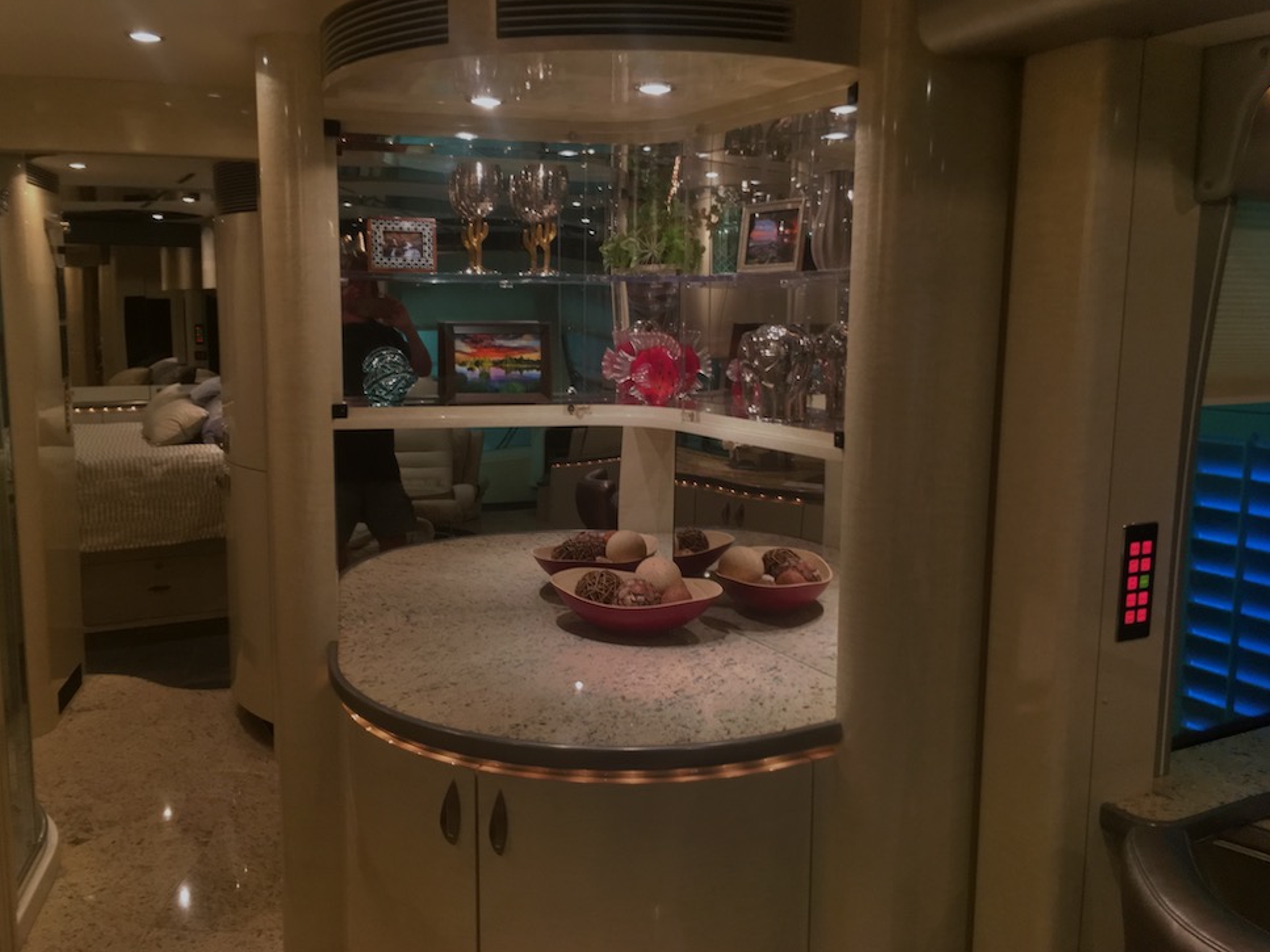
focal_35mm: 30
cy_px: 477
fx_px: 1101
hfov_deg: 60.0
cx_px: 636
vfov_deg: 46.8
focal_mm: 4.15
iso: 80
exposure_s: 1/30
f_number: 2.2
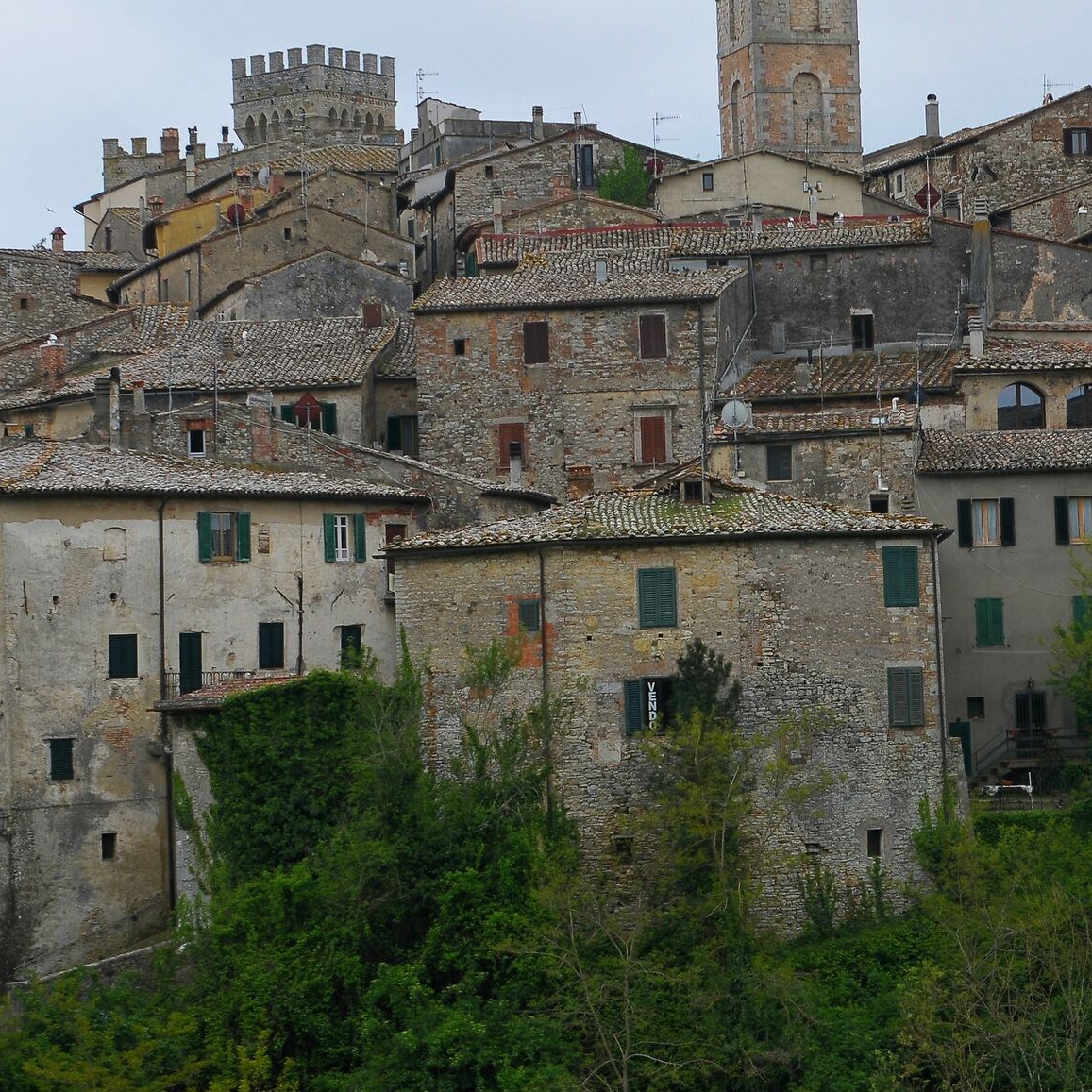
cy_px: 419
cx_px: 881
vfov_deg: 14.7
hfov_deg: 14.6
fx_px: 4243
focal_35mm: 119
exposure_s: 1/320
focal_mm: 45
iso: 200
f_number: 9
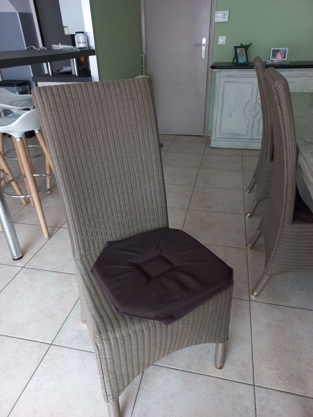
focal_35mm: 25
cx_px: 156
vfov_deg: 69.4
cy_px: 208
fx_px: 301
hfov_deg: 54.9
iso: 320
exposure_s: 1/25
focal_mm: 4.6
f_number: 1.8
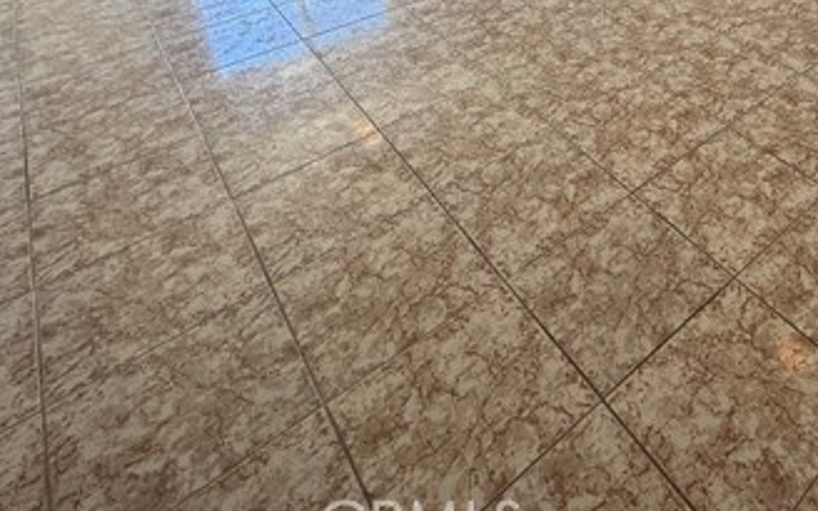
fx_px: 647
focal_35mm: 29
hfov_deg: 56.4
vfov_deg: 36.9
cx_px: 726
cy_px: -40
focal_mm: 2.22
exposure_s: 1/120
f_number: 2.2
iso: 125
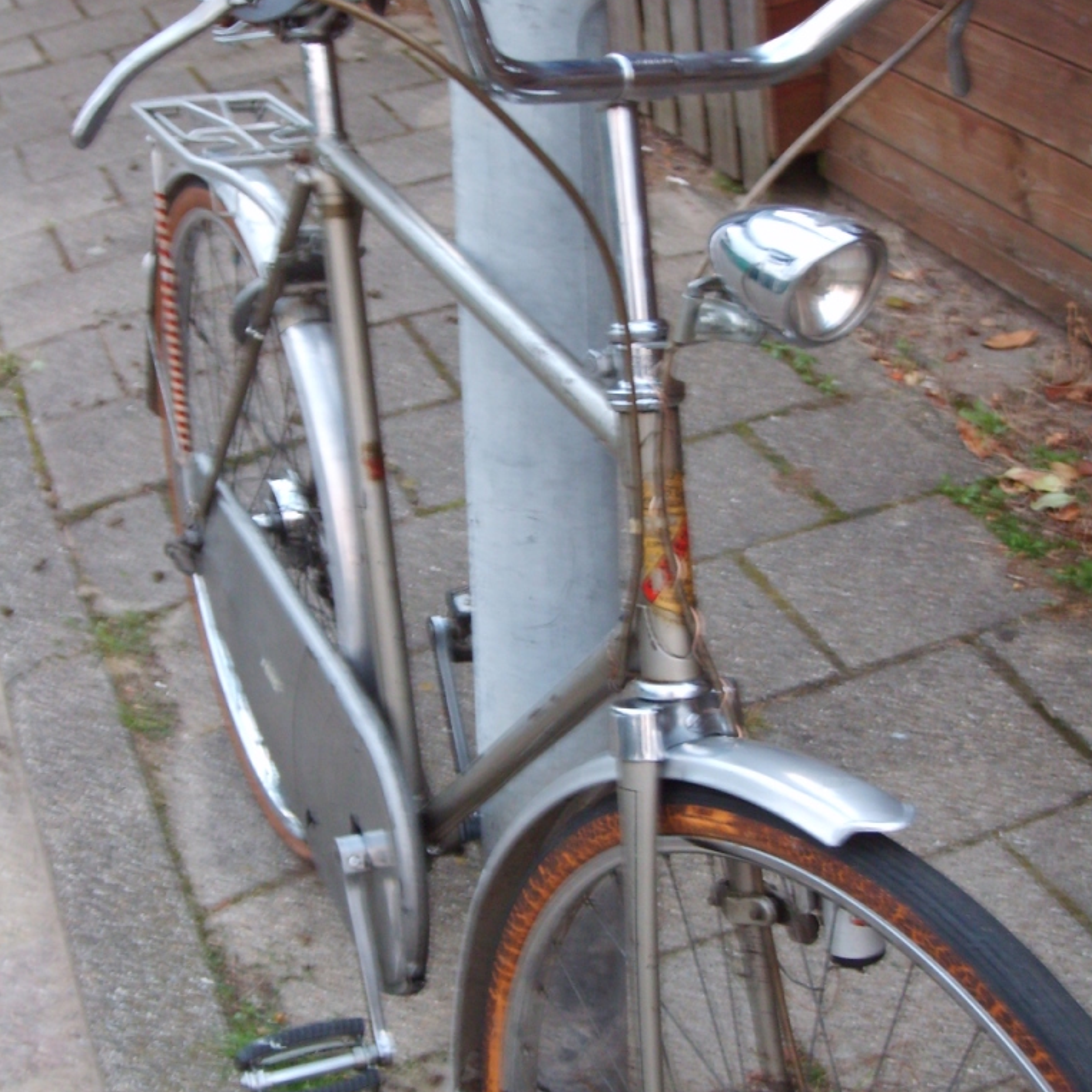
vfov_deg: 33.4
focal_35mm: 51
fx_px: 1820
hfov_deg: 33.4
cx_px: 544
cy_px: 554
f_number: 3
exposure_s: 1/15
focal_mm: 7.2
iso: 140
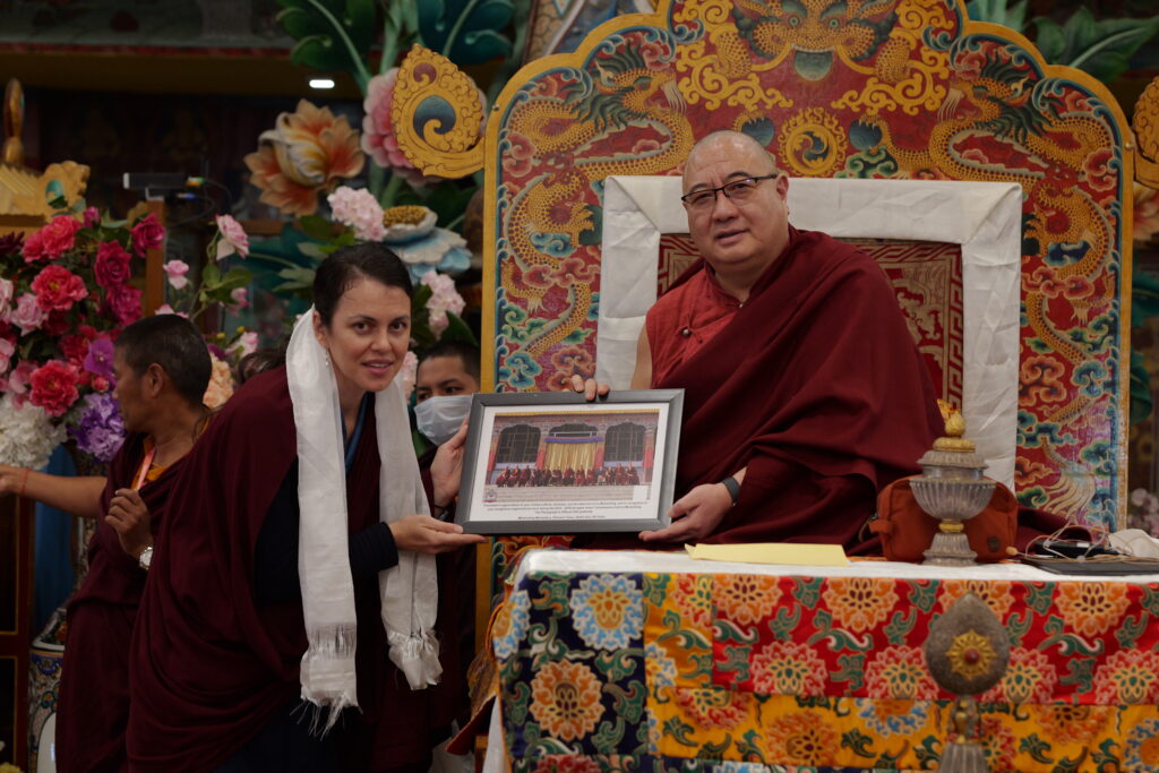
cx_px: 580
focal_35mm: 85
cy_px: 386
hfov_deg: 23.9
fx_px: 2737
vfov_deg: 16.1
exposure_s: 1/160
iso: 3200
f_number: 4
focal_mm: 85
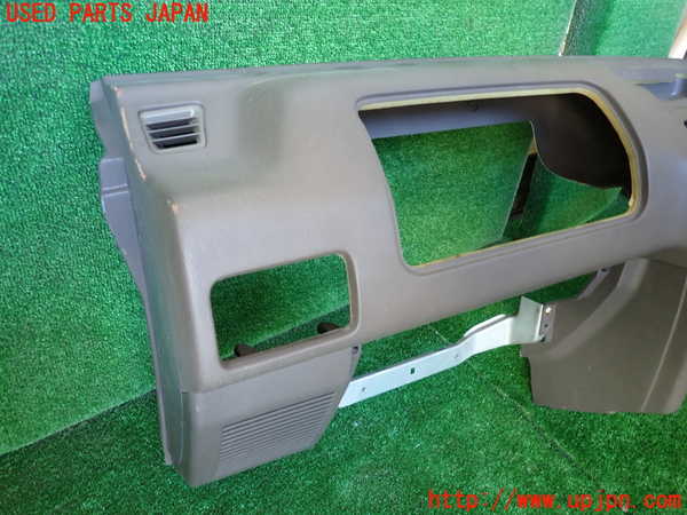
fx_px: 496
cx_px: 344
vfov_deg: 54.9
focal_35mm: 25
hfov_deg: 69.4
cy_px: 258
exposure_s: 1/40
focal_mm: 4.5
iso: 200
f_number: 2
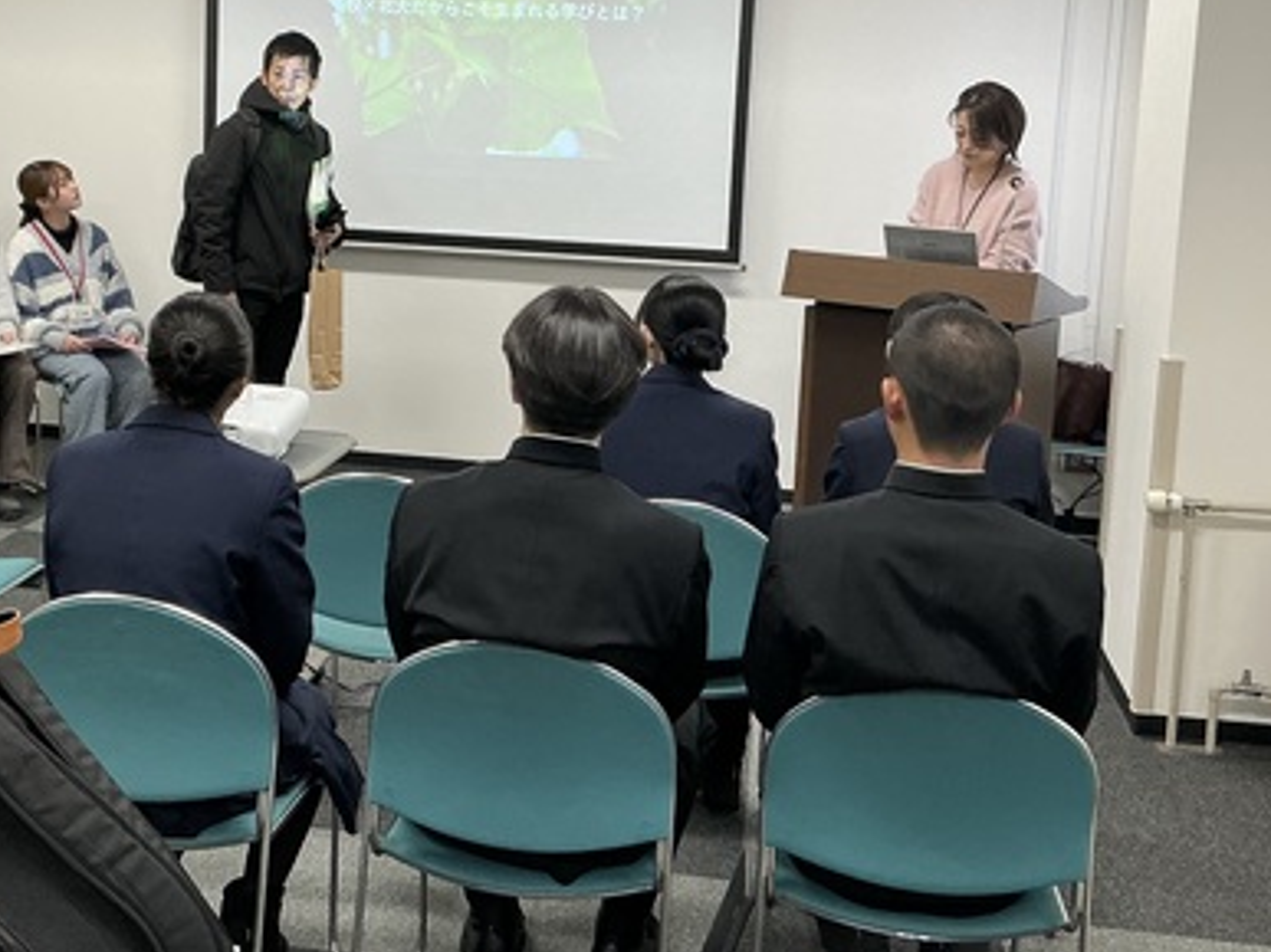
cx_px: 448
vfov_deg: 30.5
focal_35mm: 47
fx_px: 1725
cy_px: 281
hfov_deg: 40.1
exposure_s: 1/60
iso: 50
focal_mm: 3
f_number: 1.8
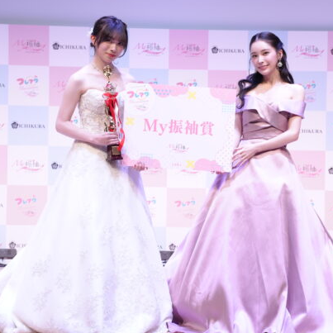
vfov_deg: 14.3
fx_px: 1328
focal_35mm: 122
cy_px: 168
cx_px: 193
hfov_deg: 14.3
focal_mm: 83
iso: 1250
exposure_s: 1/200
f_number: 5
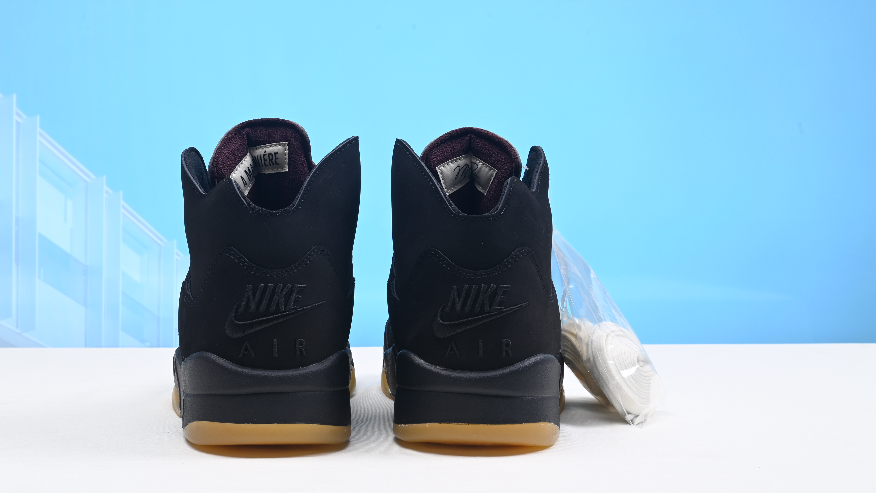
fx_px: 1185
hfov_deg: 40.3
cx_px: 336
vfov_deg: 23.5
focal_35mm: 51
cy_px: 202
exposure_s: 1/2
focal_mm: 38
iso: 100
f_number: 16
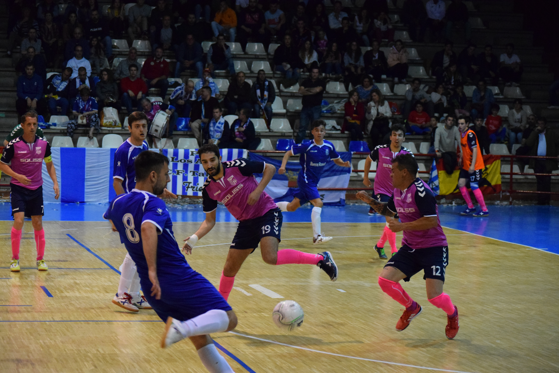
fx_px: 1747
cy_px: 186
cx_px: 280
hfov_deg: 18.2
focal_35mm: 112
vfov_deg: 12.2
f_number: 4.2
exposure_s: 1/640
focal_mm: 75
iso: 6400
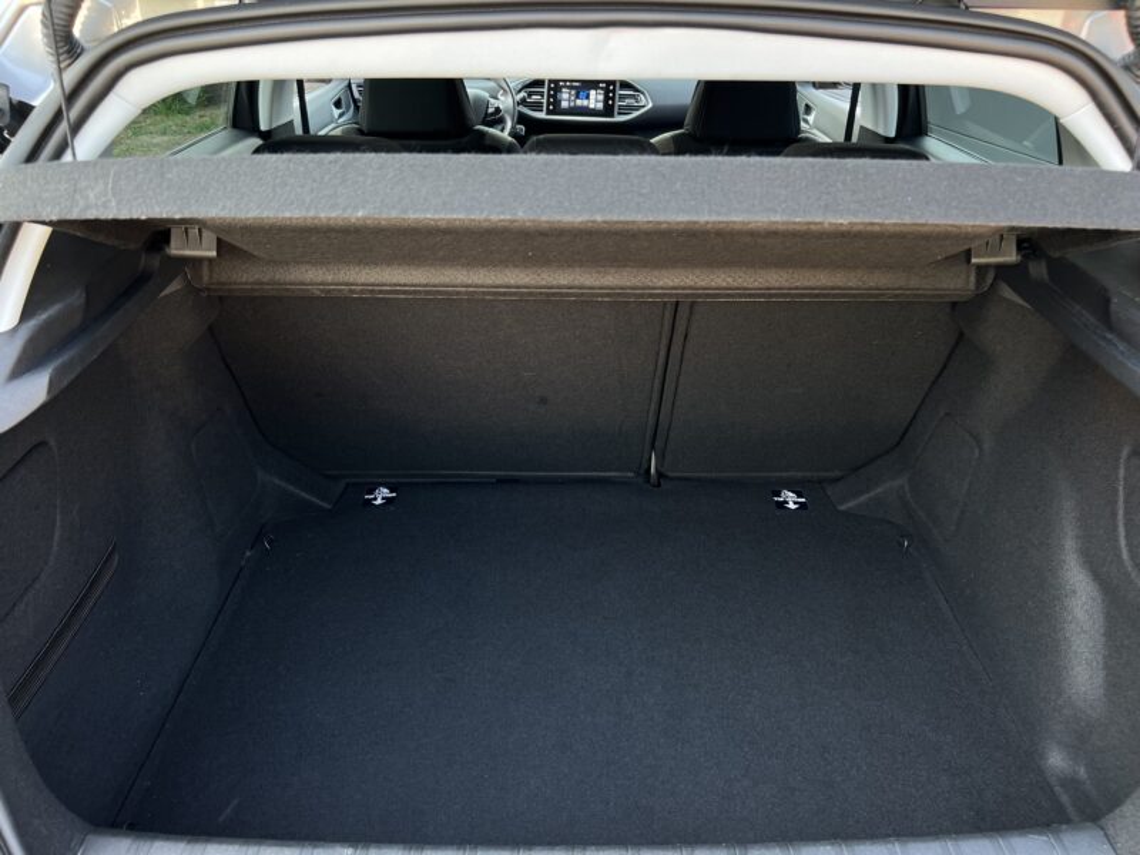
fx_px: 856
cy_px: 428
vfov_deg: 53.1
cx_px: 570
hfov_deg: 67.3
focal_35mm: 26
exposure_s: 1/121
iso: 100
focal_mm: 5.7
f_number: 1.5
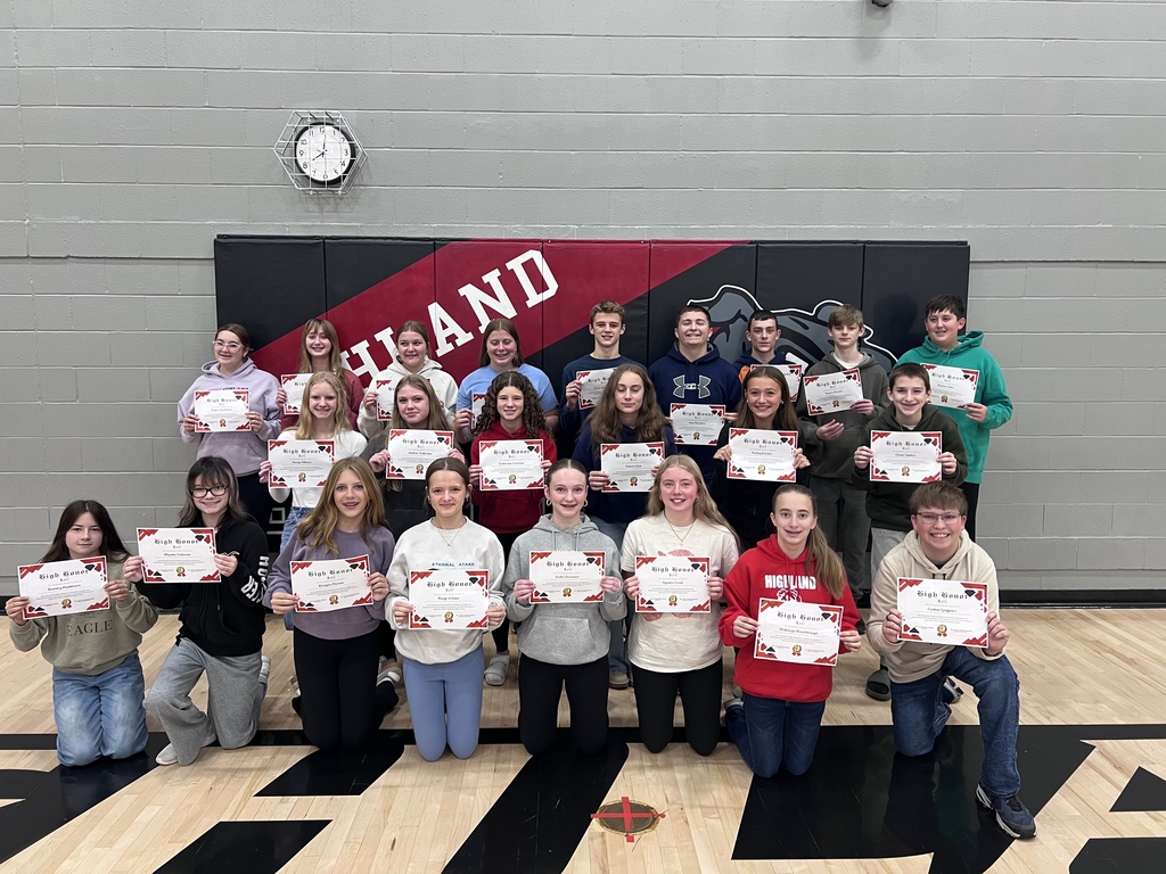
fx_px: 876
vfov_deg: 53.1
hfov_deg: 67.3
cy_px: 437
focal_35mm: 26
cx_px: 583
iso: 125
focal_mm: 5.7
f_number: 1.5
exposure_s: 1/60
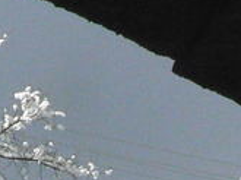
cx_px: 126
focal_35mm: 175
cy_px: 429
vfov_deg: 7.8
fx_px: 1216
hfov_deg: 11.3
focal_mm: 6
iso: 400
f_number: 8
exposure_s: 1/1300
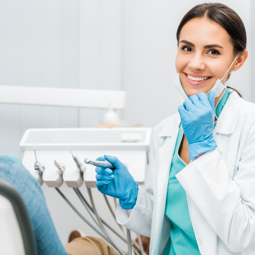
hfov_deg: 26.9
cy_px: 127
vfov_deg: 26.9
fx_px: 533
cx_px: 112
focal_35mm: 64
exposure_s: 1/200
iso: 200
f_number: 3.2
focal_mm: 50
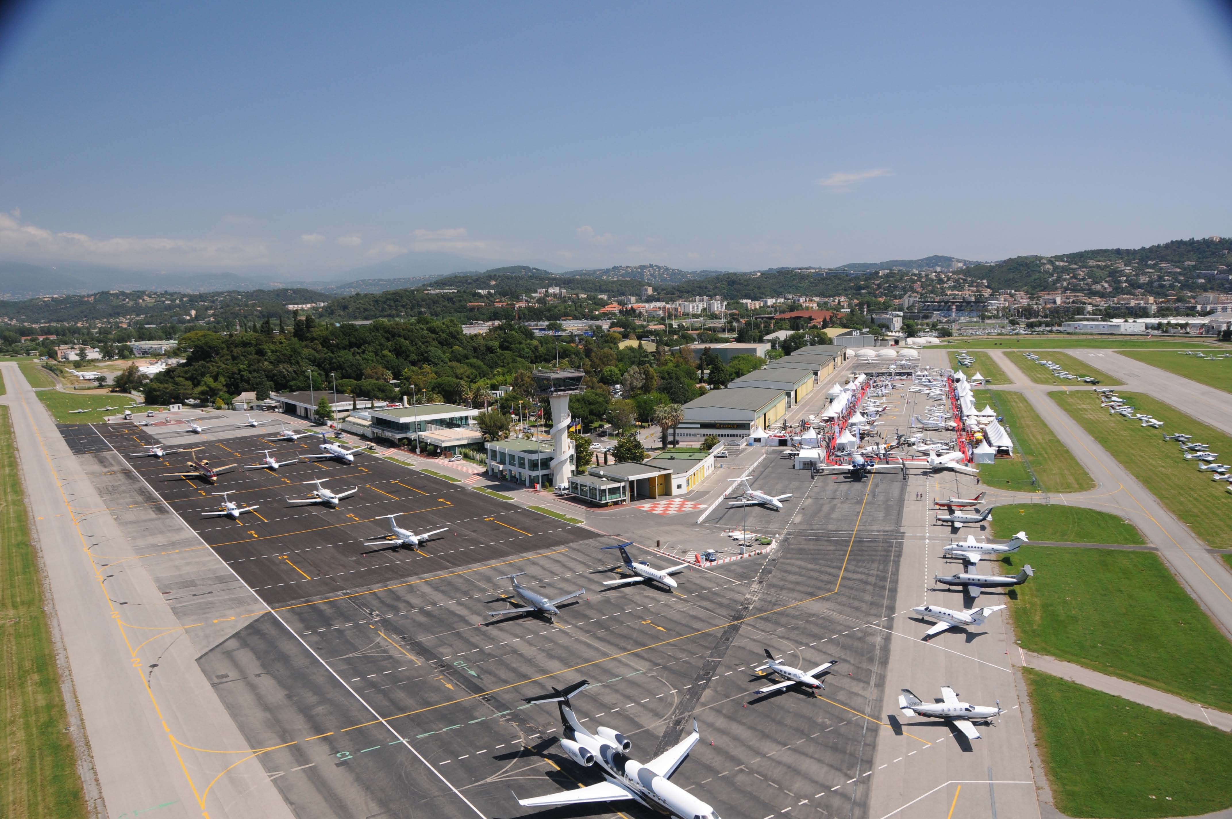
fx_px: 923
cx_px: 616
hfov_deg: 67.4
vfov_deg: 47.8
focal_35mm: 27
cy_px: 410
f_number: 7.1
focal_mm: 18
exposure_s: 1/320
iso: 320
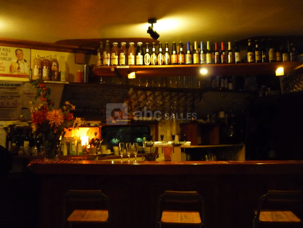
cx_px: 152
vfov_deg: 42.9
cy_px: 114
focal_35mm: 33
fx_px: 289
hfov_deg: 55.4
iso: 800
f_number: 2.8
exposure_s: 1/15
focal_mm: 5.5
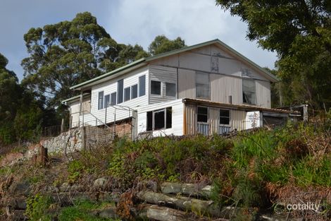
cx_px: 166
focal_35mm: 63
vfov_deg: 21.6
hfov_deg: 31.9
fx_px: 579
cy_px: 110
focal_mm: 42
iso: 100
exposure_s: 1/320
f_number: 9
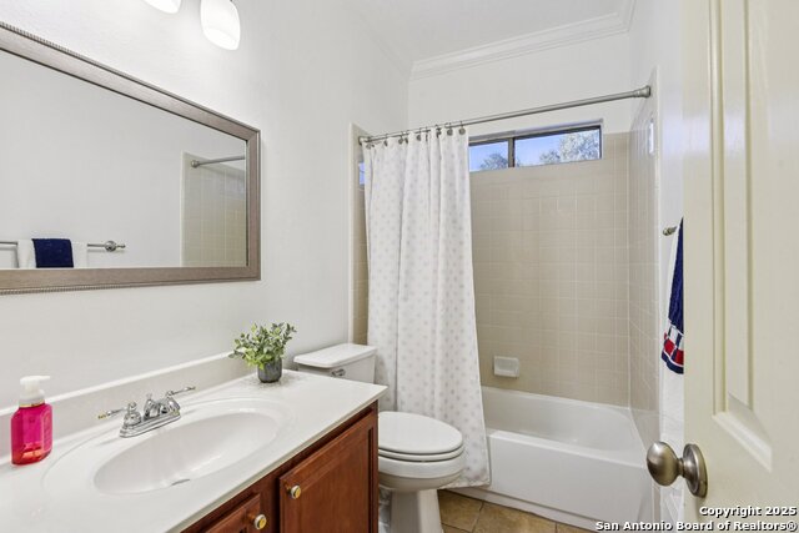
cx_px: 400
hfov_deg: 96.7
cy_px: 266
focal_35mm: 16
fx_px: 355
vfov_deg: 73.8
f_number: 8
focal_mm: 16
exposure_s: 1/15
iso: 560
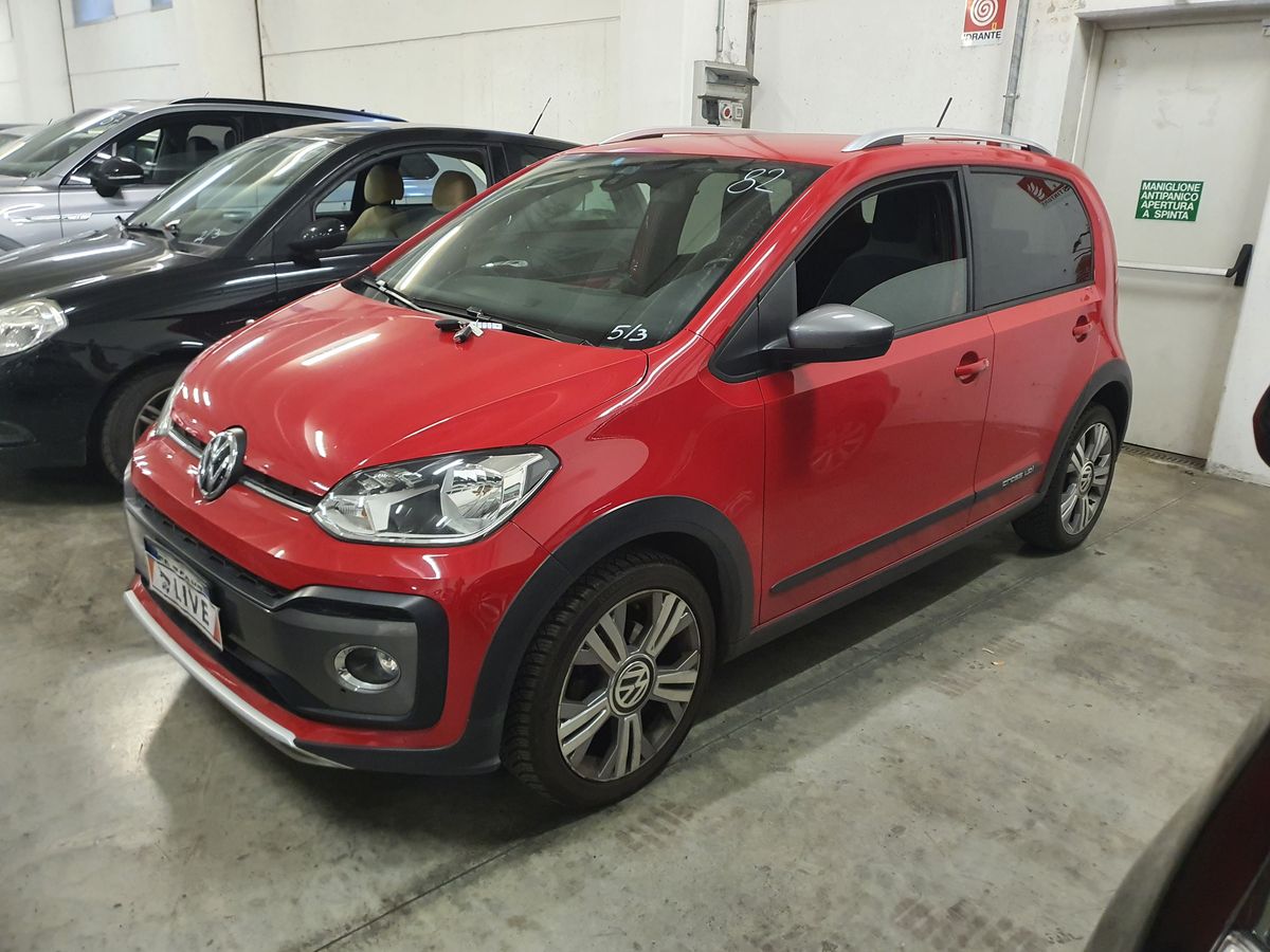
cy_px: 476
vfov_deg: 53.1
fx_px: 954
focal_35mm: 26
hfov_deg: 67.3
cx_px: 635
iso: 400
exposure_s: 1/50
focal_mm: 4.3
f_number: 1.5
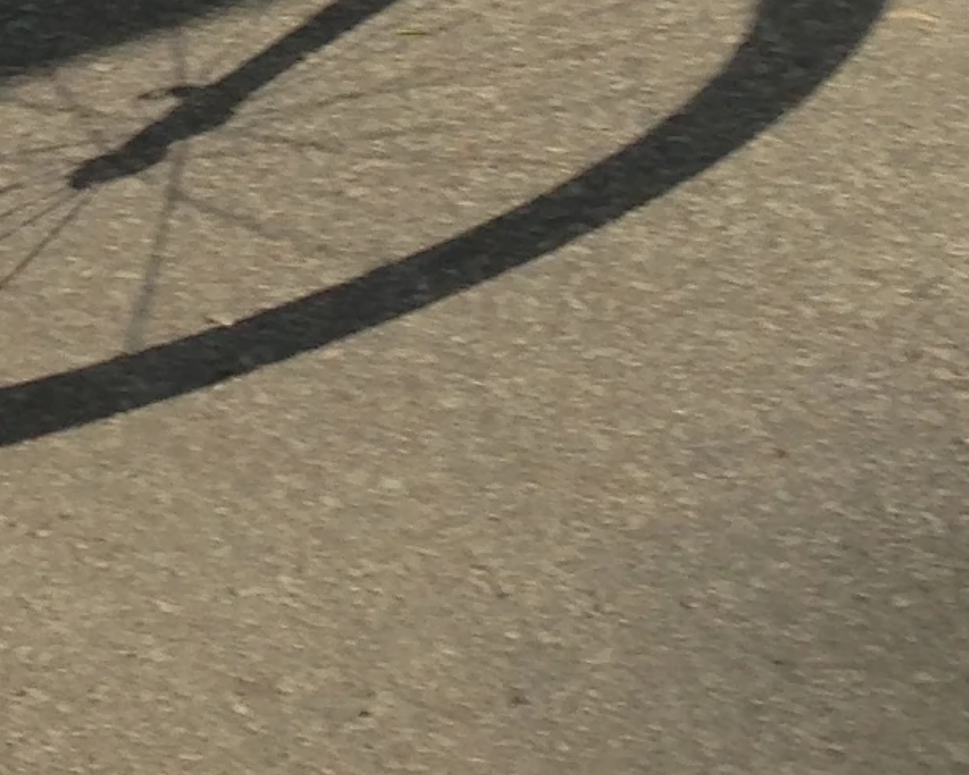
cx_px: -282
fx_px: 4934
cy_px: -1143
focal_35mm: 172
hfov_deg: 11.0
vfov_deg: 8.2
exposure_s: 1/985
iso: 50
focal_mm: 4.13
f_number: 2.4
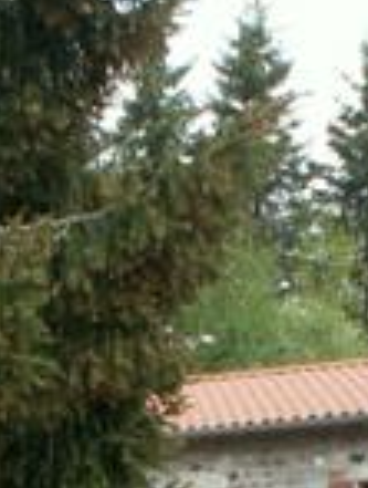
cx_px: 199
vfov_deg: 12.4
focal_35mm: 152
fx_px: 2145
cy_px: 704
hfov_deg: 9.8
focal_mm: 5.86
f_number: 4.5
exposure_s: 1/100
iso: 50
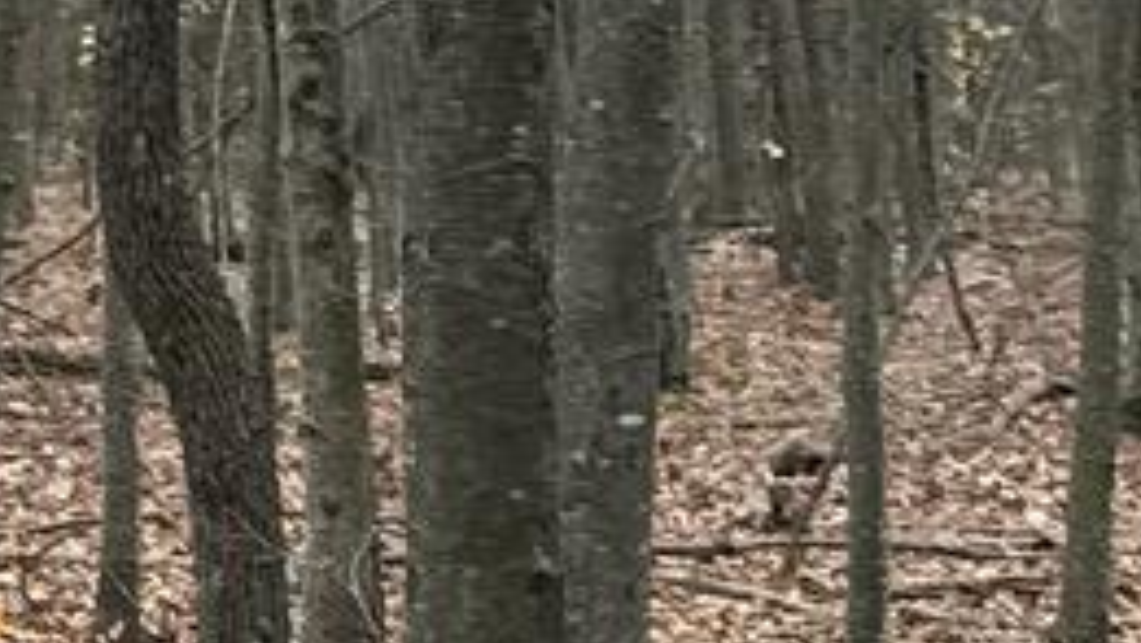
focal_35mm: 205
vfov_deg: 5.9
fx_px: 6204
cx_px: -306
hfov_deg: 10.3
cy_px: -188
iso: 64
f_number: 1.78
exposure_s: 1/165
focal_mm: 6.76
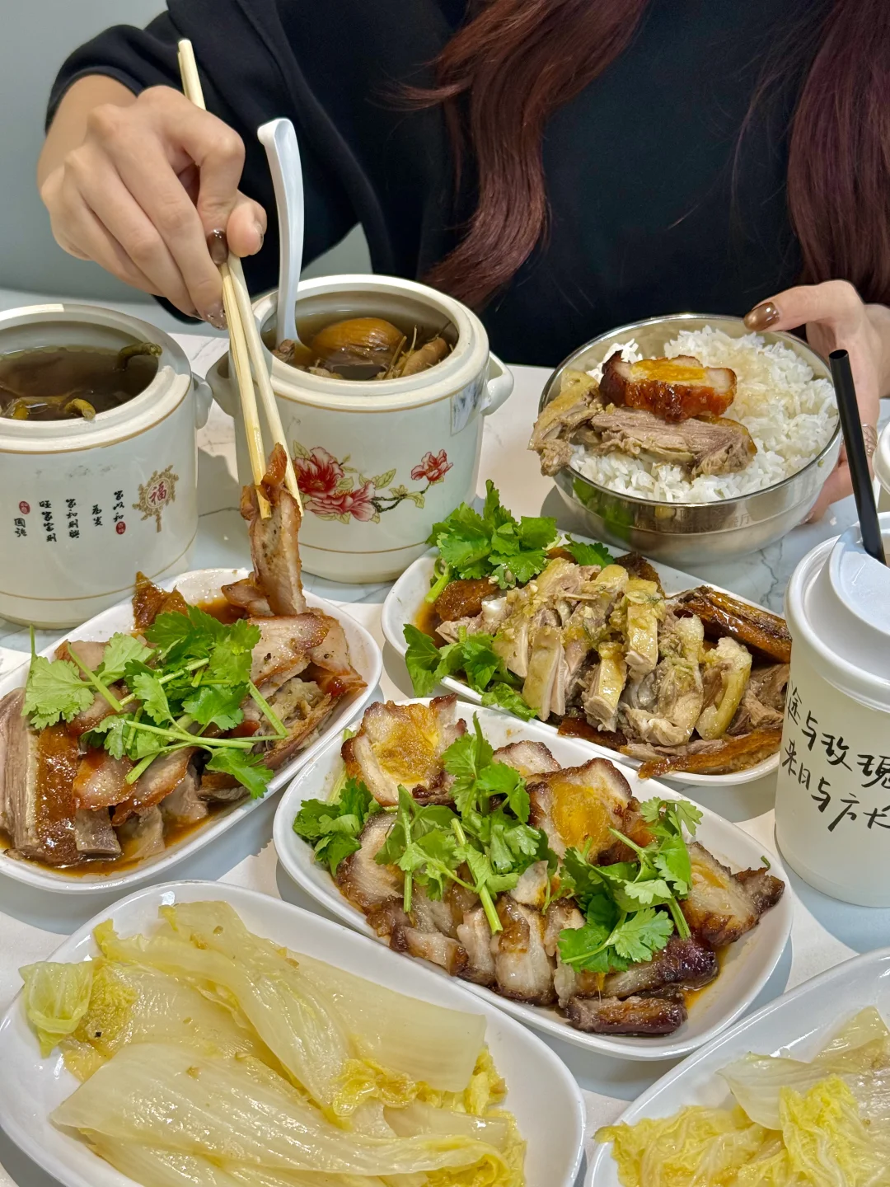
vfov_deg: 39.7
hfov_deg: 30.3
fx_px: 1645
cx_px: 445
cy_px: 594
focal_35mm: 48
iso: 125
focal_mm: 6.76
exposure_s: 1/100
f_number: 1.78
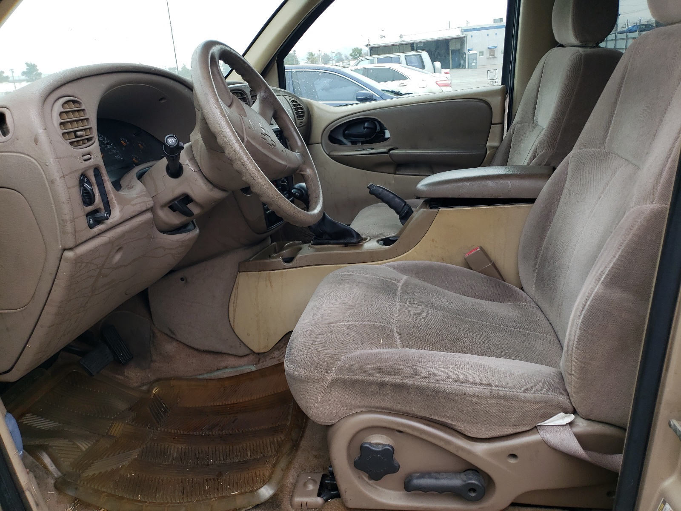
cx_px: 340
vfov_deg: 53.1
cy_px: 256
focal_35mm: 26
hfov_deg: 67.3
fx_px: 511
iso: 50
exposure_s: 1/278
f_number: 1.5
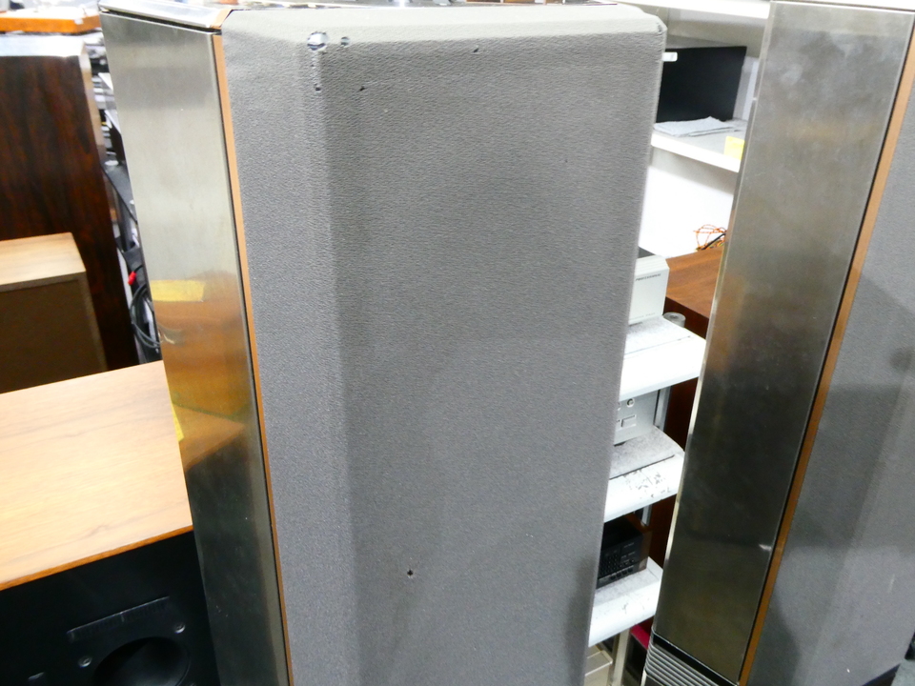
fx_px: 740
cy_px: 343
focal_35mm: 28
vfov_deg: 49.7
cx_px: 458
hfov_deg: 63.4
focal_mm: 5
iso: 400
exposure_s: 1/3.2
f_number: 5.5
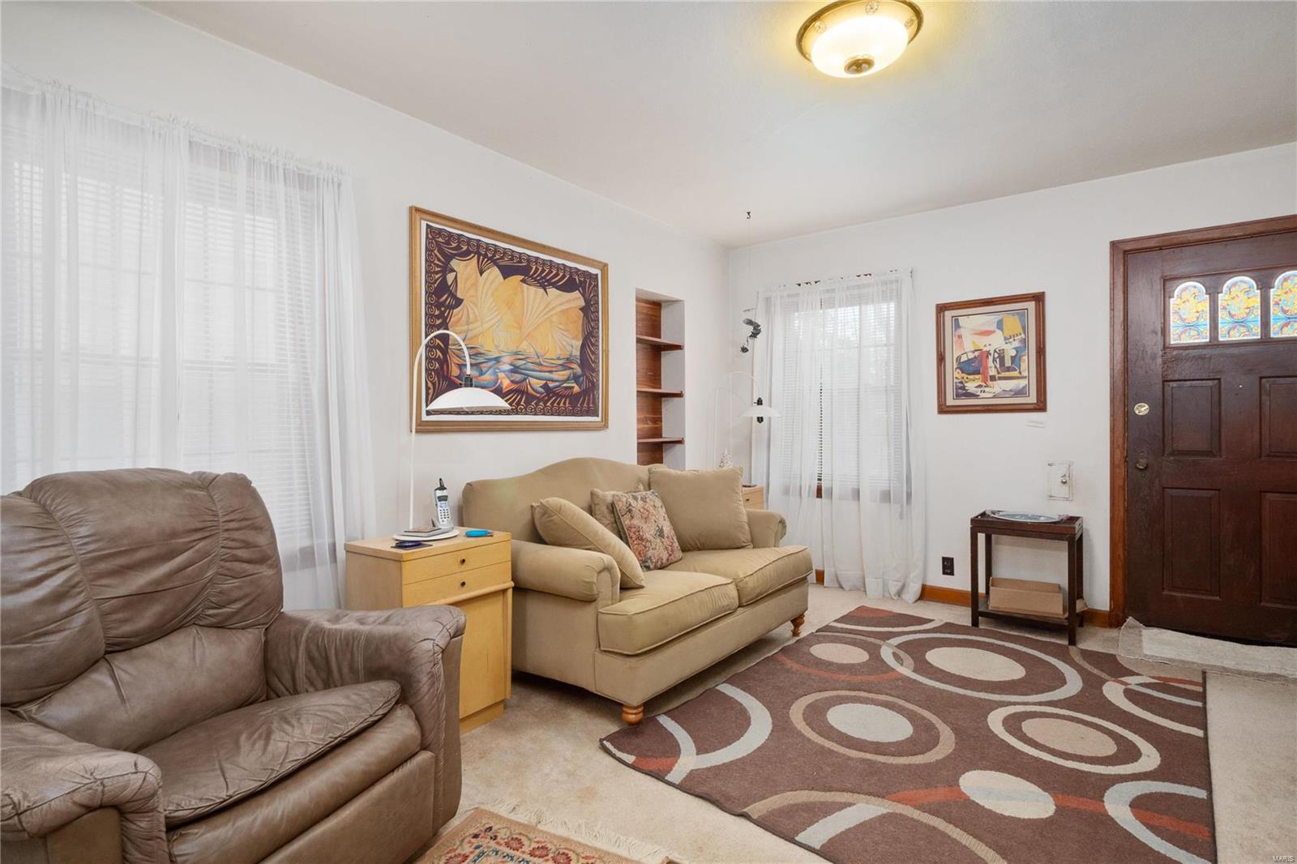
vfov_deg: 67.4
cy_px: 432
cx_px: 648
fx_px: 648
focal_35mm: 18
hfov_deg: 90.0
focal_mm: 9
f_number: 9
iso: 640
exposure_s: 1/2
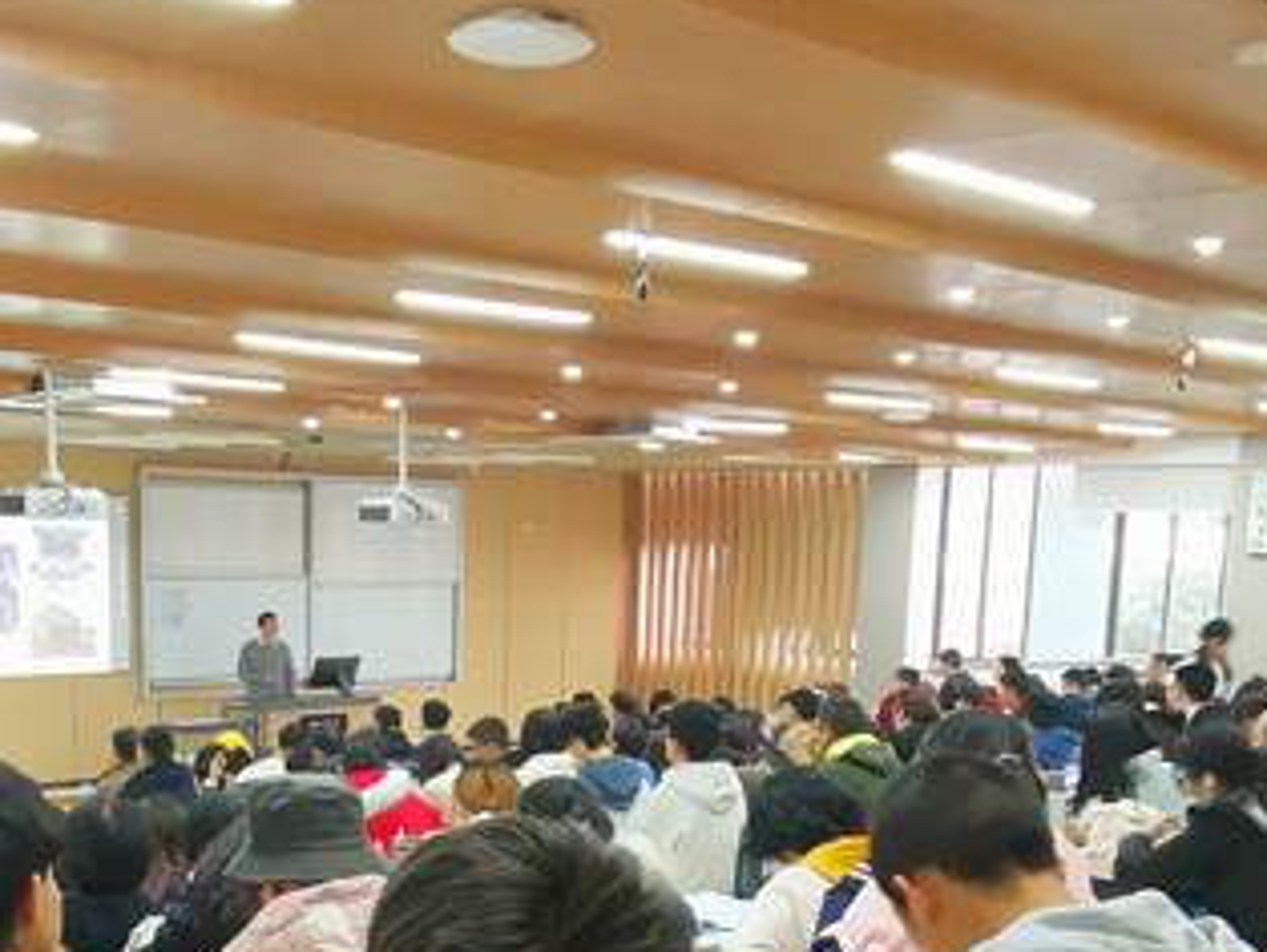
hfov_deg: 44.3
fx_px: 1538
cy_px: 805
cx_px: 464
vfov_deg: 33.1
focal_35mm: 42
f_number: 2.2
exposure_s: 1/33.3
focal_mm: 2.26
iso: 400
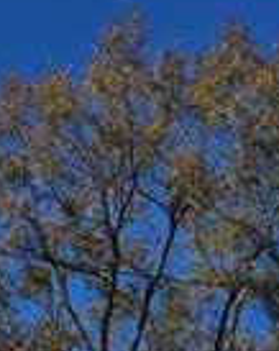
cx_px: 543
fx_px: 1305
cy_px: 863
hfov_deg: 11.2
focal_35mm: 126
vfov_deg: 12.0
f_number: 1.8
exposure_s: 1/3483
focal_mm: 5.4
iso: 25
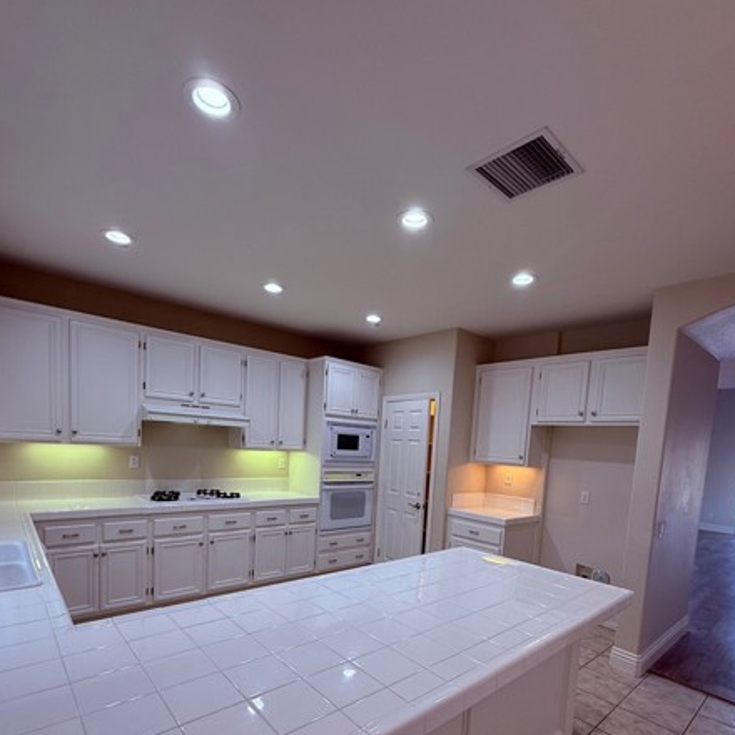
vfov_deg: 78.3
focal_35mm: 18
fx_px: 432
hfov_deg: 80.7
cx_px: 368
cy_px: 484
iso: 100
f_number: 2.2
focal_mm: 2.22
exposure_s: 1/120
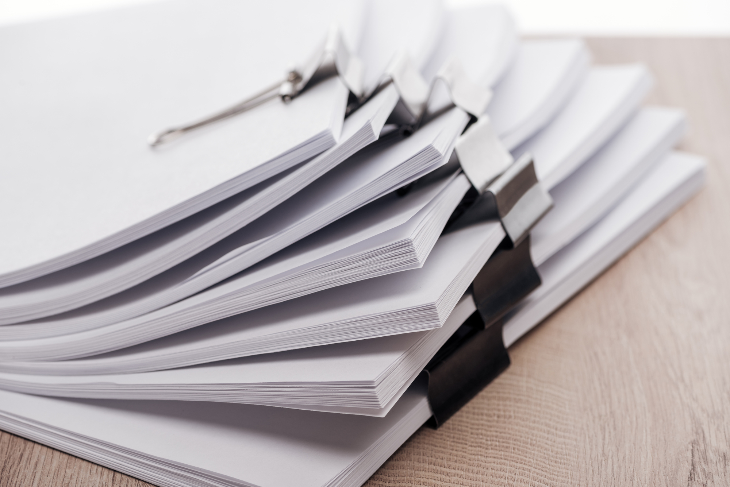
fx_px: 2130
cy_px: 244
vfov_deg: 13.1
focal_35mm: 105
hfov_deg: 19.4
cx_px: 365
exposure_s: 1/160
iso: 125
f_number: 9
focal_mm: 105
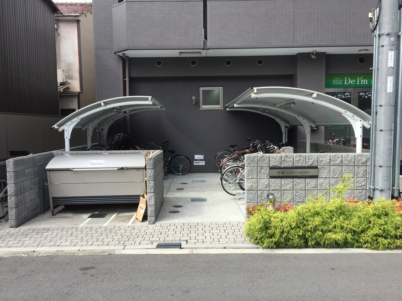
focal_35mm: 29
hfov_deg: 61.7
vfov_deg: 48.2
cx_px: 201
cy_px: 150
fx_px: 337
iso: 32
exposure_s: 1/1099
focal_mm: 4.15
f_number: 2.2
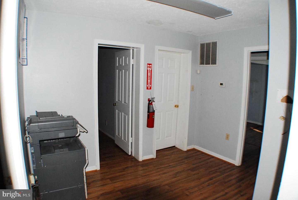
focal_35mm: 30
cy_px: 100
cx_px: 149
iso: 1000
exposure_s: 1/60
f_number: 8
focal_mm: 20
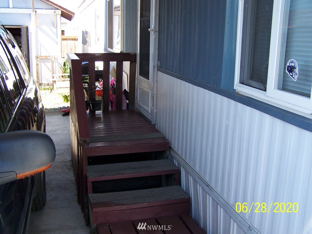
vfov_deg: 36.8
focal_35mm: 39
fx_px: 352
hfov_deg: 47.9
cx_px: 155
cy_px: 118
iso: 80
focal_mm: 6.3
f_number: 2.8
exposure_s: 1/160
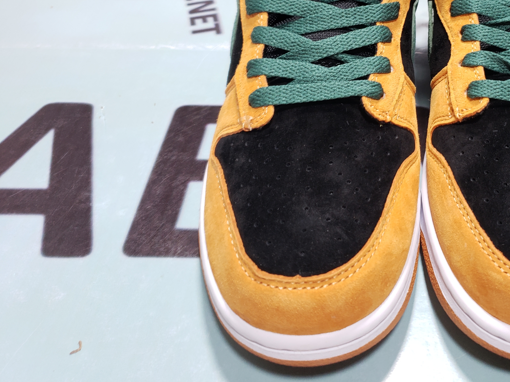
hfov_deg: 42.9
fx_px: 619
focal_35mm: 42
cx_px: 404
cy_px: 77
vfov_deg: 33.4
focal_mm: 4.3
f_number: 1.5
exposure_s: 1/50
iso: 64
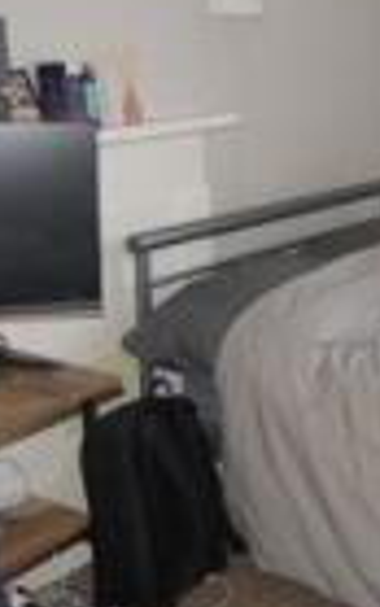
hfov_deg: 19.4
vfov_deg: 32.2
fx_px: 1043
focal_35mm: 63
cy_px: 212
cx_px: 463
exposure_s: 1/160
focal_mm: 12
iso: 800
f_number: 4.5
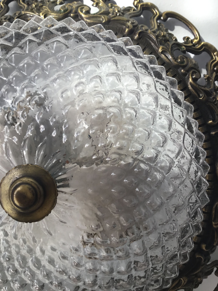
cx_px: 109
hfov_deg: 45.4
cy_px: 146
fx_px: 260
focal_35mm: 31
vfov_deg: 58.4
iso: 32
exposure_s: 1/100
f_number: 2.4
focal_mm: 3.3
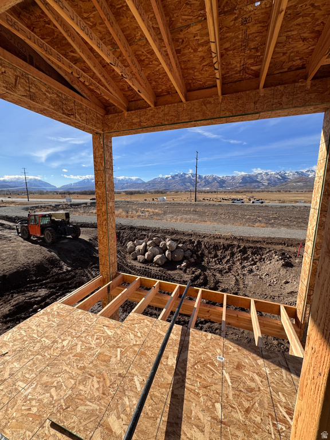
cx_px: 165
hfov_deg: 85.7
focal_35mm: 14
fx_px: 178
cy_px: 220
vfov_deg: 102.1
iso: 50
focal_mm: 2.22
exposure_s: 1/1637
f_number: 2.2
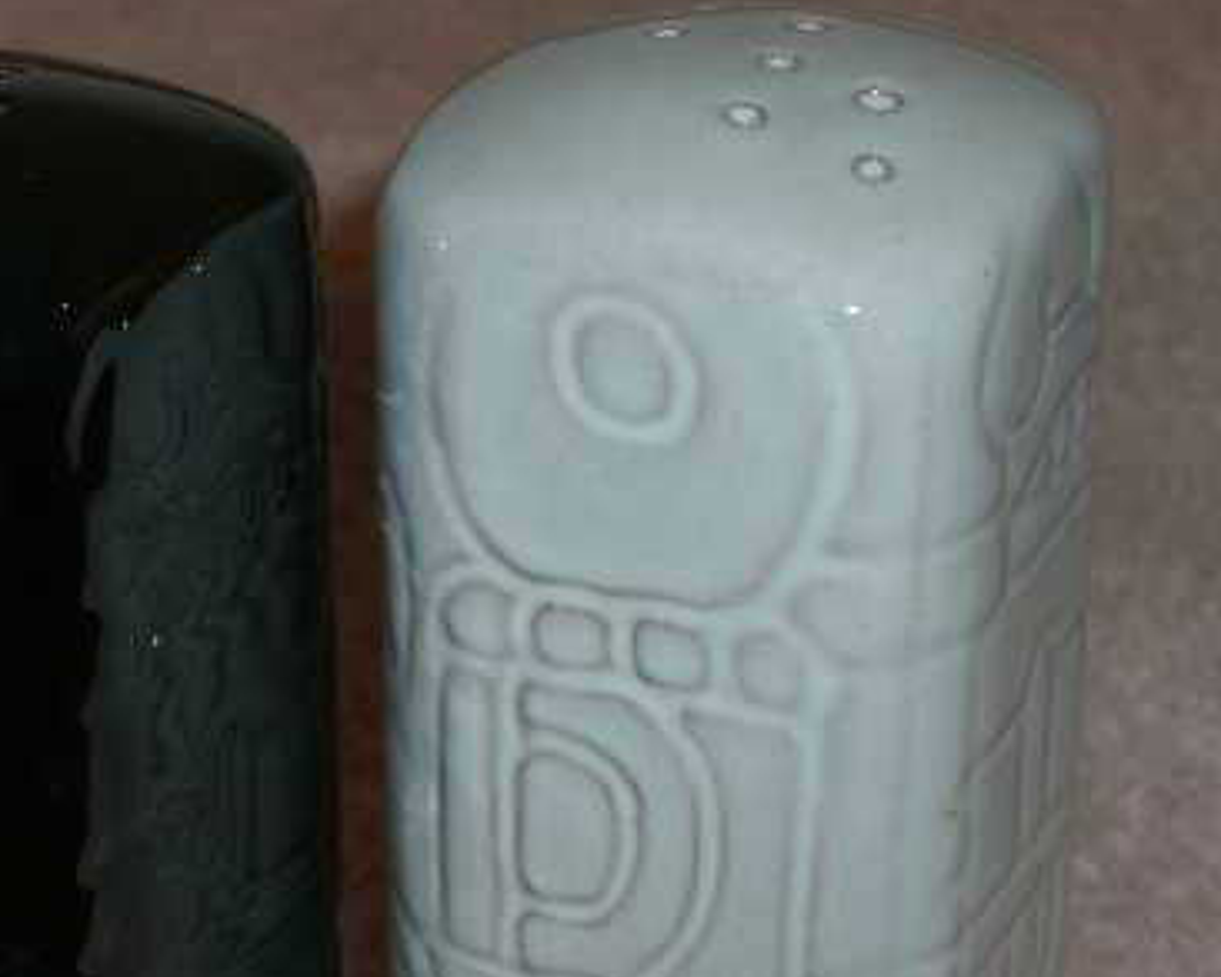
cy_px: 784
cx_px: 210
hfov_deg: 14.4
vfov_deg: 11.6
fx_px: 4807
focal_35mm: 133
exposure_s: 1/30
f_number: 8.6
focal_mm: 16.3
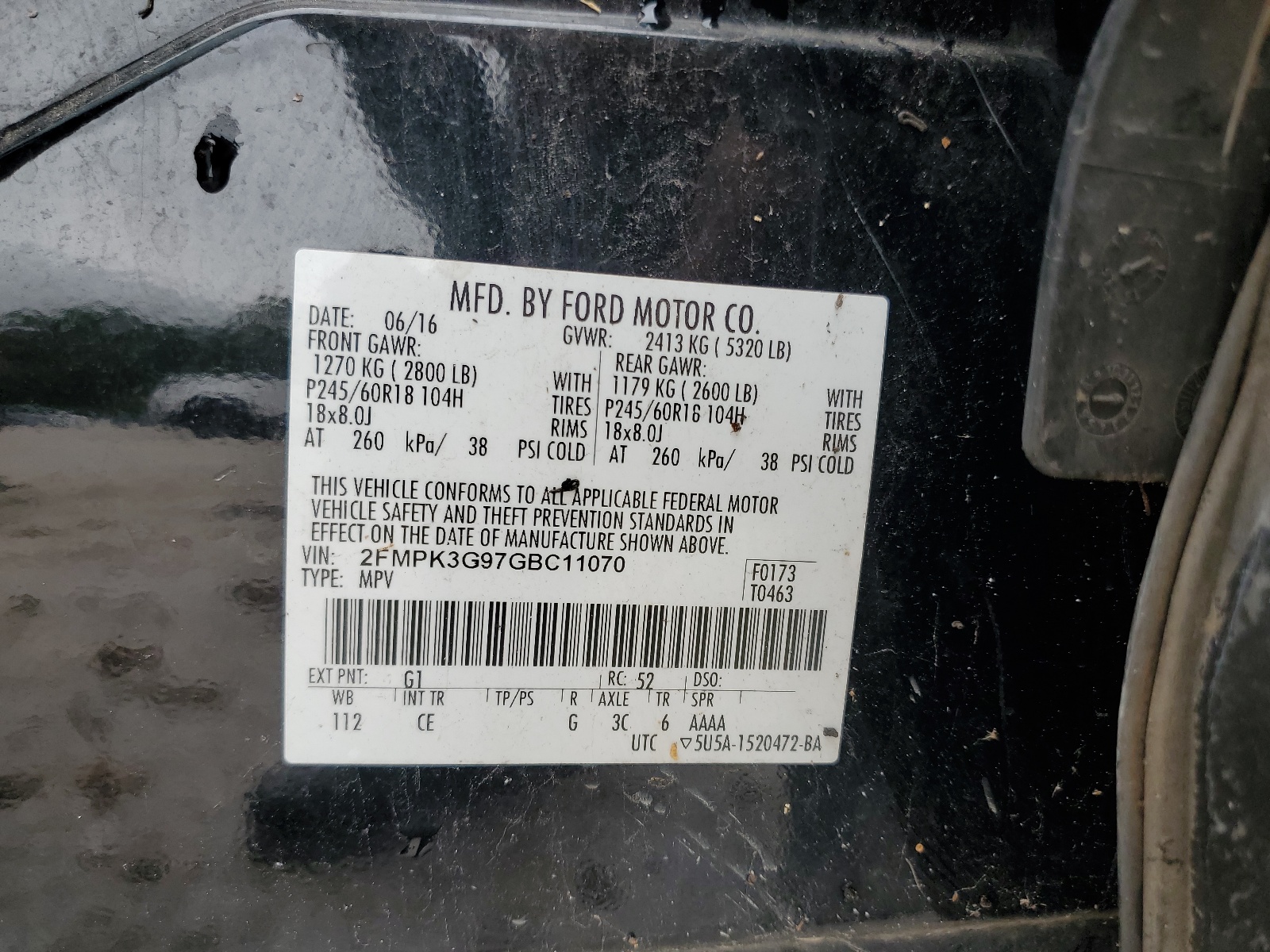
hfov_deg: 67.3
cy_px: 476
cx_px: 635
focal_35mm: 26
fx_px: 954
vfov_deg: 53.1
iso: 50
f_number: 1.5
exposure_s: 1/312
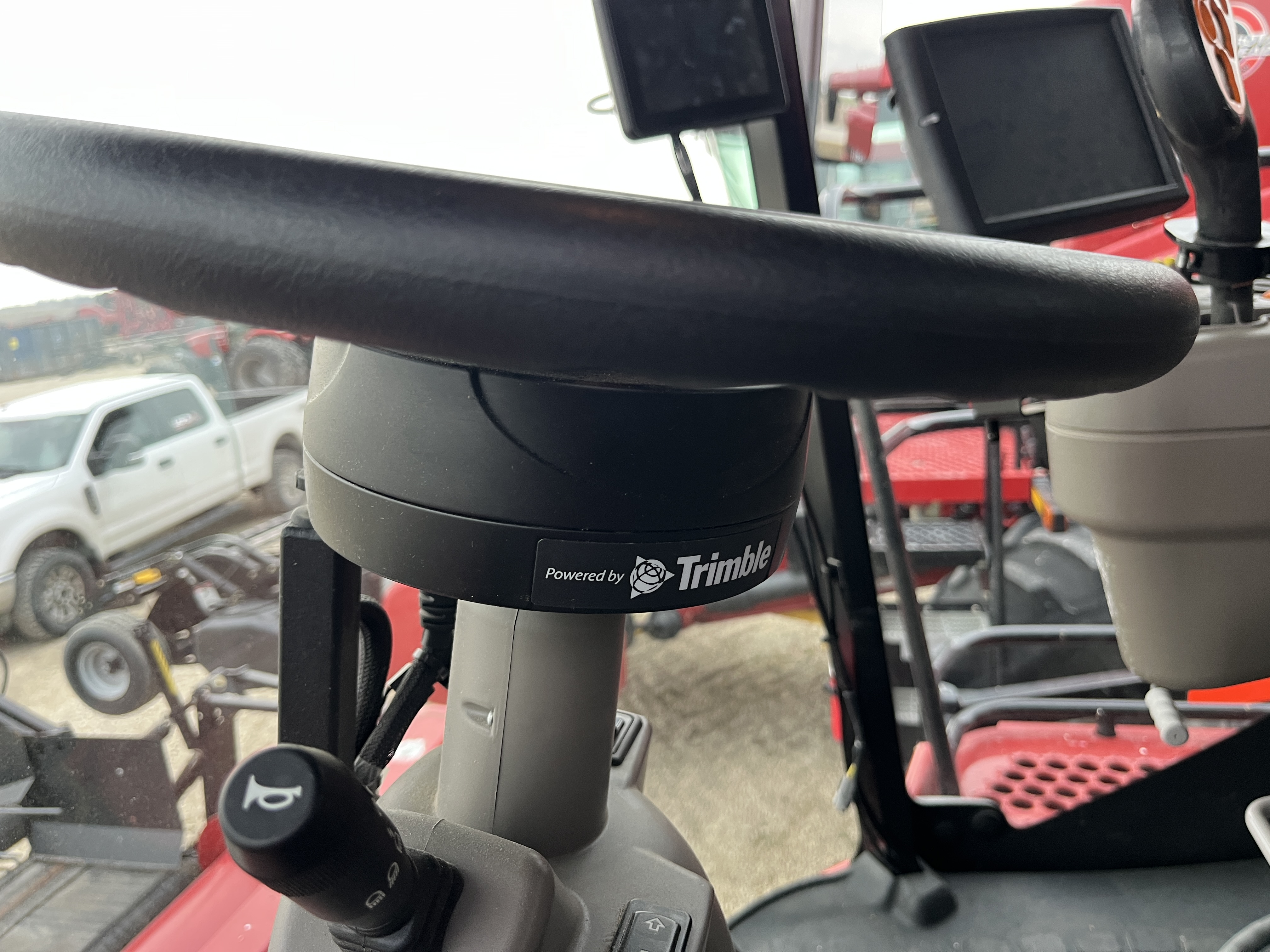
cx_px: 635
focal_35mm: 26
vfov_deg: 53.1
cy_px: 476
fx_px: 954
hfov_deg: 67.3
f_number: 1.6
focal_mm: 5.1
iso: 125
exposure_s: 1/77
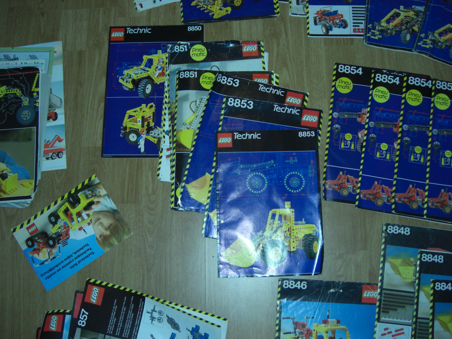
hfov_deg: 49.0
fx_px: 496
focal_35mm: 38
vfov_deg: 37.7
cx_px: 226
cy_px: 170
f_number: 2.8
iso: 200
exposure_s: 1/60
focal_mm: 7.9
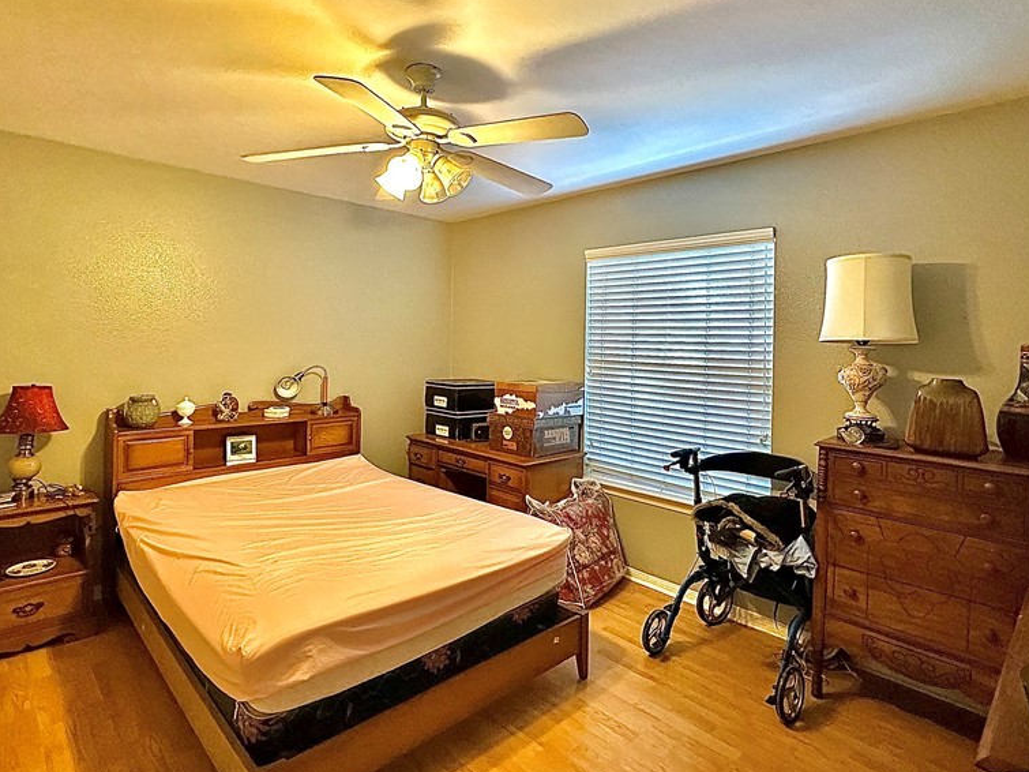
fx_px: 565
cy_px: 342
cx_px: 500
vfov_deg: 68.5
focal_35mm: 19
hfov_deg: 84.7
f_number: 2.2
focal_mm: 2.22
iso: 640
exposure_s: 1/60
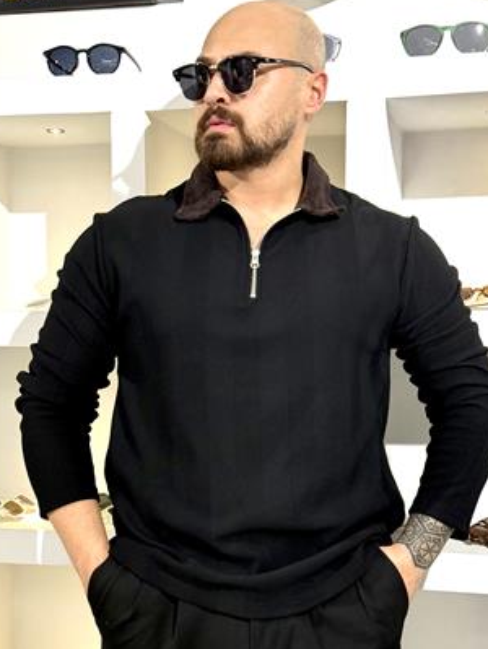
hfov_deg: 26.1
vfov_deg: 34.3
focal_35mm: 56
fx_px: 1051
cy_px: 359
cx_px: 260
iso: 100
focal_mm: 6.76
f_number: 1.78
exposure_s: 1/100
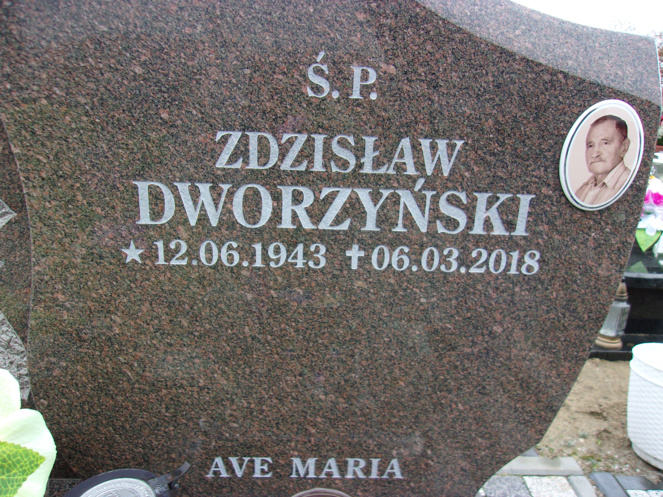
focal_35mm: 27
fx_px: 517
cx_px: 332
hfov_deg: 65.3
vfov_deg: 51.4
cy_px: 248
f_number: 3
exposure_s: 1/125
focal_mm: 4.9
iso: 80
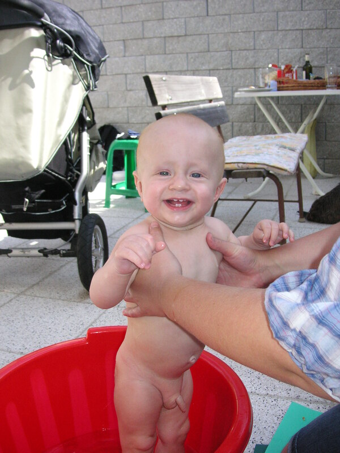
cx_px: 170
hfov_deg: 38.7
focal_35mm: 37
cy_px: 226
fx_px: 485
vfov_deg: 50.1
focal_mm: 6.1
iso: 80
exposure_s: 1/1000
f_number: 2.8
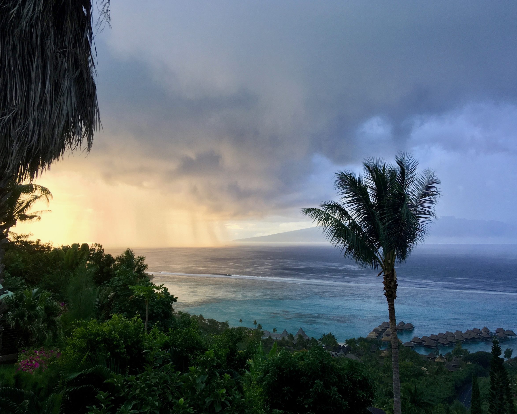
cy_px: 206
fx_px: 474
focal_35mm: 31
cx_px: 275
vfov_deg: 47.1
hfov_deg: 57.1
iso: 32
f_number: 2.2
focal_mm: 4.15
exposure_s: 1/40
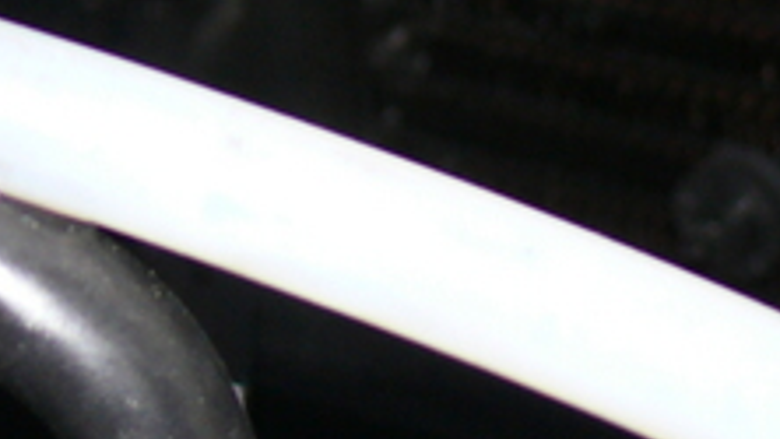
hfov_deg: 6.7
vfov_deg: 3.7
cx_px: 204
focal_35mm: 324
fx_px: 6703
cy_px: -372
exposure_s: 1/30
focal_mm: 13.5
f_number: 3.2
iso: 100
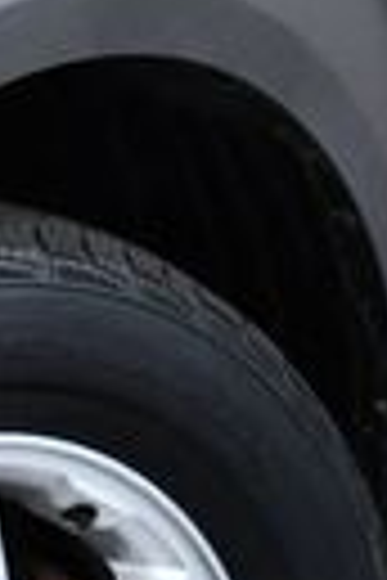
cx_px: -652
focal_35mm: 317
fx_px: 5111
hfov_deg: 4.2
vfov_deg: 6.5
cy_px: 387
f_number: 4.5
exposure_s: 1/125
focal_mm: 32
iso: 900
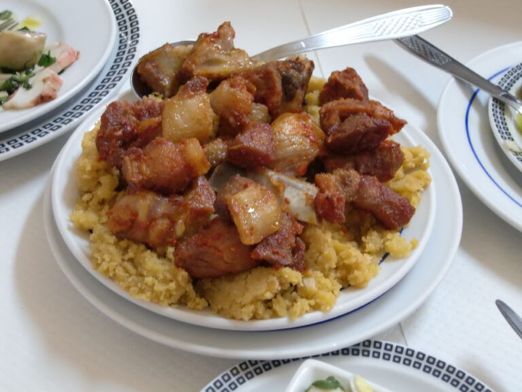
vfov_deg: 26.6
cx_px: 261
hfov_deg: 34.9
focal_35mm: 55
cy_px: 196
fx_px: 829
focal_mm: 9.8
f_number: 3.6
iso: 400
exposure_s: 1/13
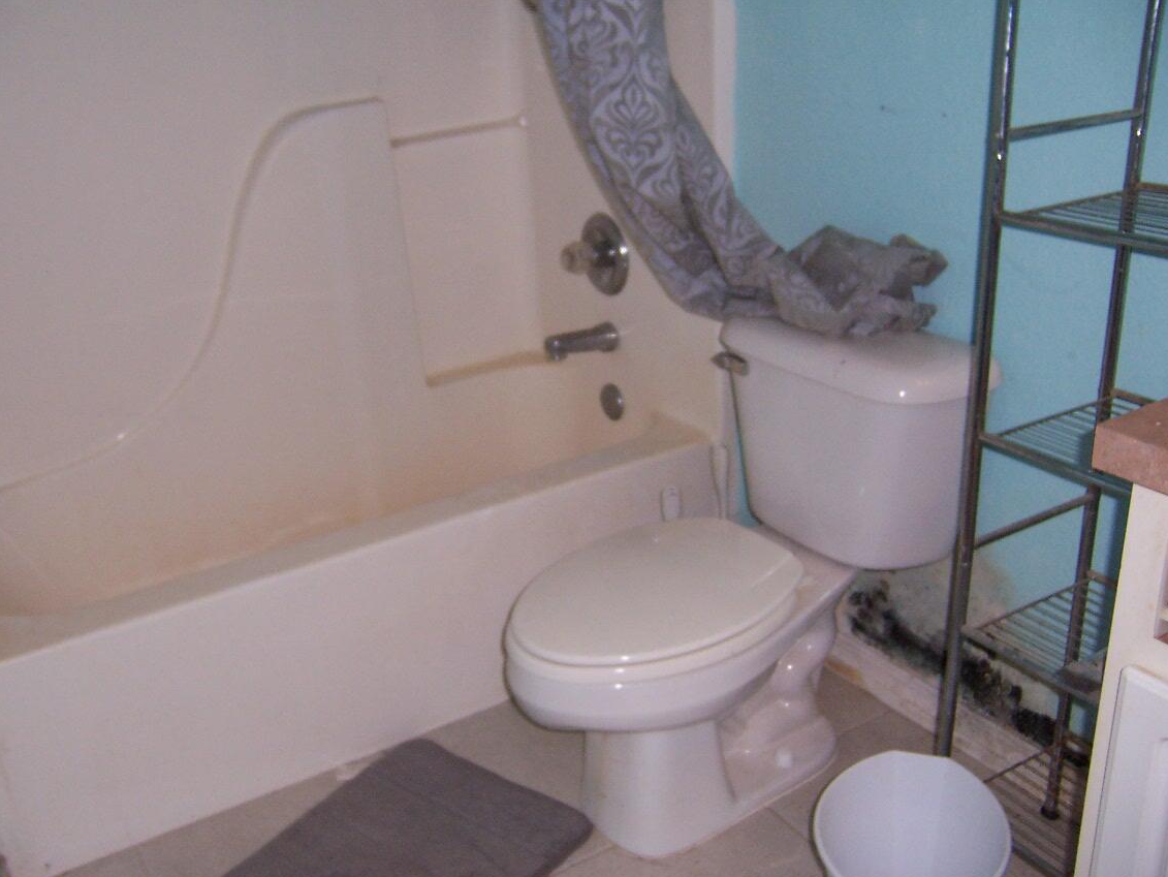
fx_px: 1181
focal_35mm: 35
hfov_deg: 52.6
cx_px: 551
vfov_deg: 40.7
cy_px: 446
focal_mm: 5.5
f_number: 2.8
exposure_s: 1/60
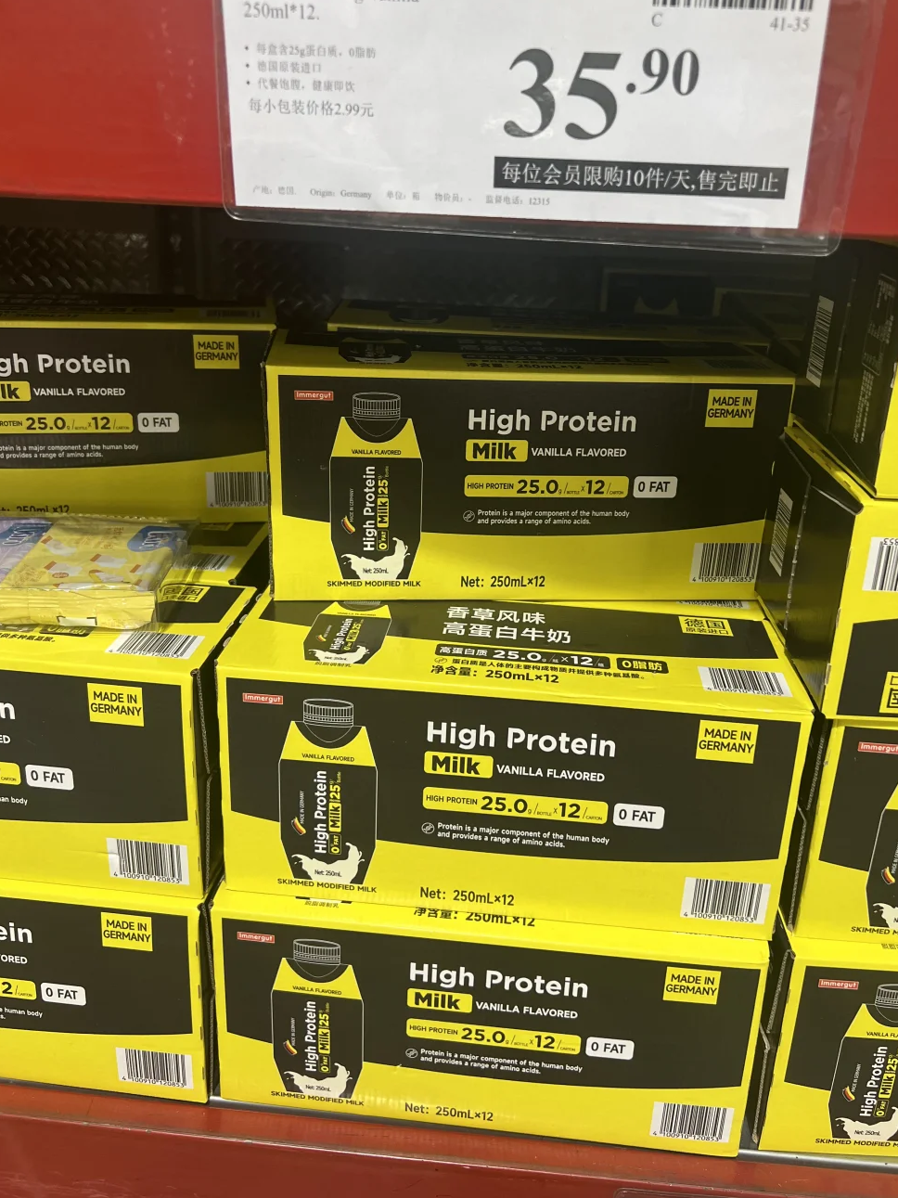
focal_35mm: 29
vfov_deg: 61.5
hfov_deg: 48.2
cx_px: 476
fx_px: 1003
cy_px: 537
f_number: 1.5
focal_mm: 5.7
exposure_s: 1/121
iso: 125
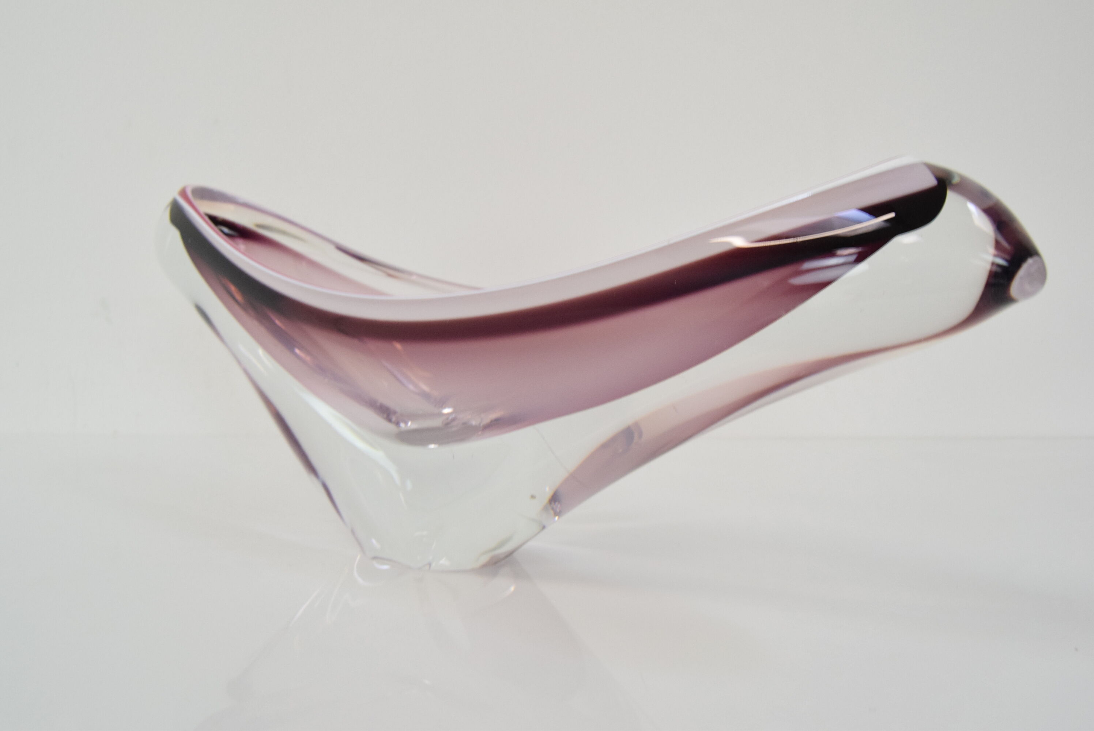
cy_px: 366
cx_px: 547
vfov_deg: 43.7
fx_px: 912
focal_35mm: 30
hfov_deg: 61.9
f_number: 8
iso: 1600
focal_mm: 20
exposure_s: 1/250
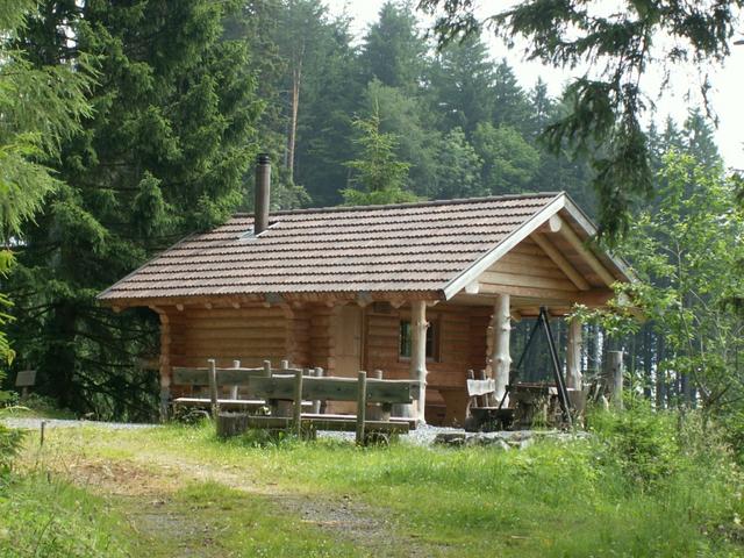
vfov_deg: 17.6
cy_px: 279
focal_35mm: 84
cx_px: 372
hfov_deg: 23.3
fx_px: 1805
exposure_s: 1/80
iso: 50
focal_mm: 13.98
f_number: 4.5
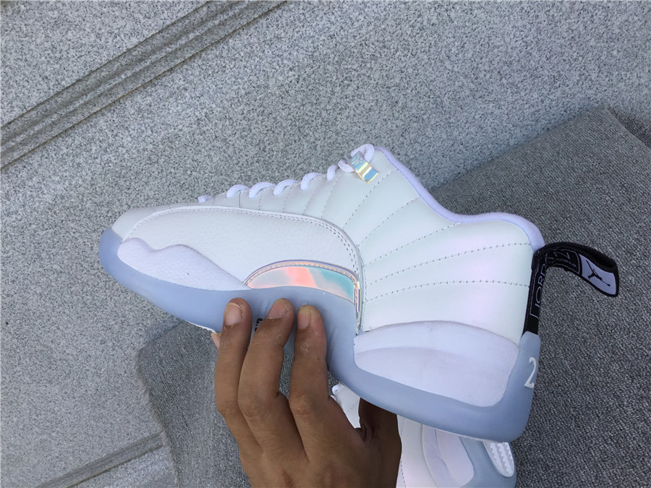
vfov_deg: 45.4
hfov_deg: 58.4
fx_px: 583
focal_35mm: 31
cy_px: 244
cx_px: 326
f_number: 2.4
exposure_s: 1/631
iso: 25
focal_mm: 3.3
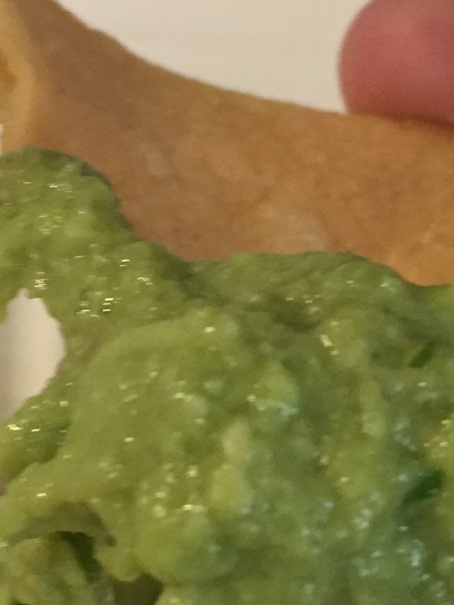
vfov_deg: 19.8
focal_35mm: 99
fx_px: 1731
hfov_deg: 14.9
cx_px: 261
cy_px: 364
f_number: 2.2
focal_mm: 4.15
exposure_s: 1/30
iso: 160
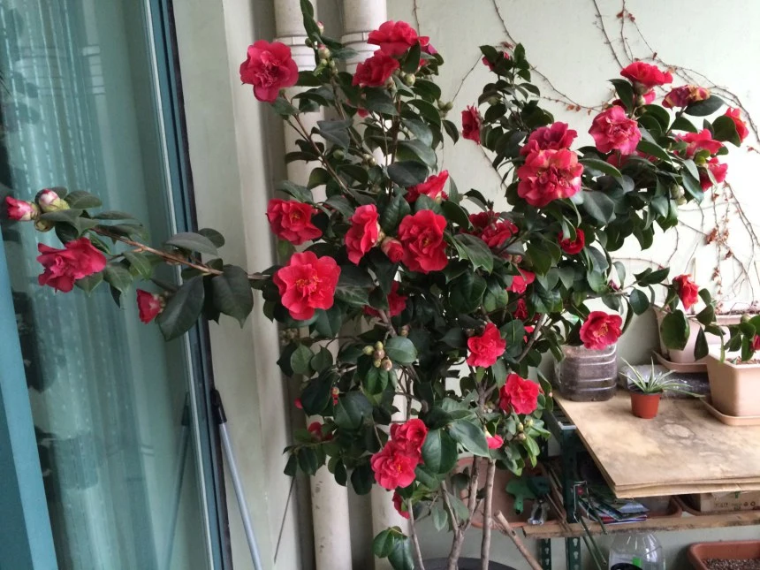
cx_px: 380
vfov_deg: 48.2
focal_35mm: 29
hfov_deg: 61.7
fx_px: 637
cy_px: 285
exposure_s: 1/33
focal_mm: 4.15
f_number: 2.2
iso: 200
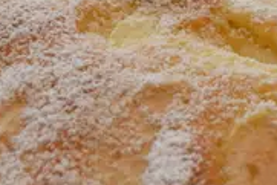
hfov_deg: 9.8
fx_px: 1609
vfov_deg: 6.6
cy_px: 33
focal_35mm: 209
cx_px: 222
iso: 220
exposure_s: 1/125
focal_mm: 35
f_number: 5.6
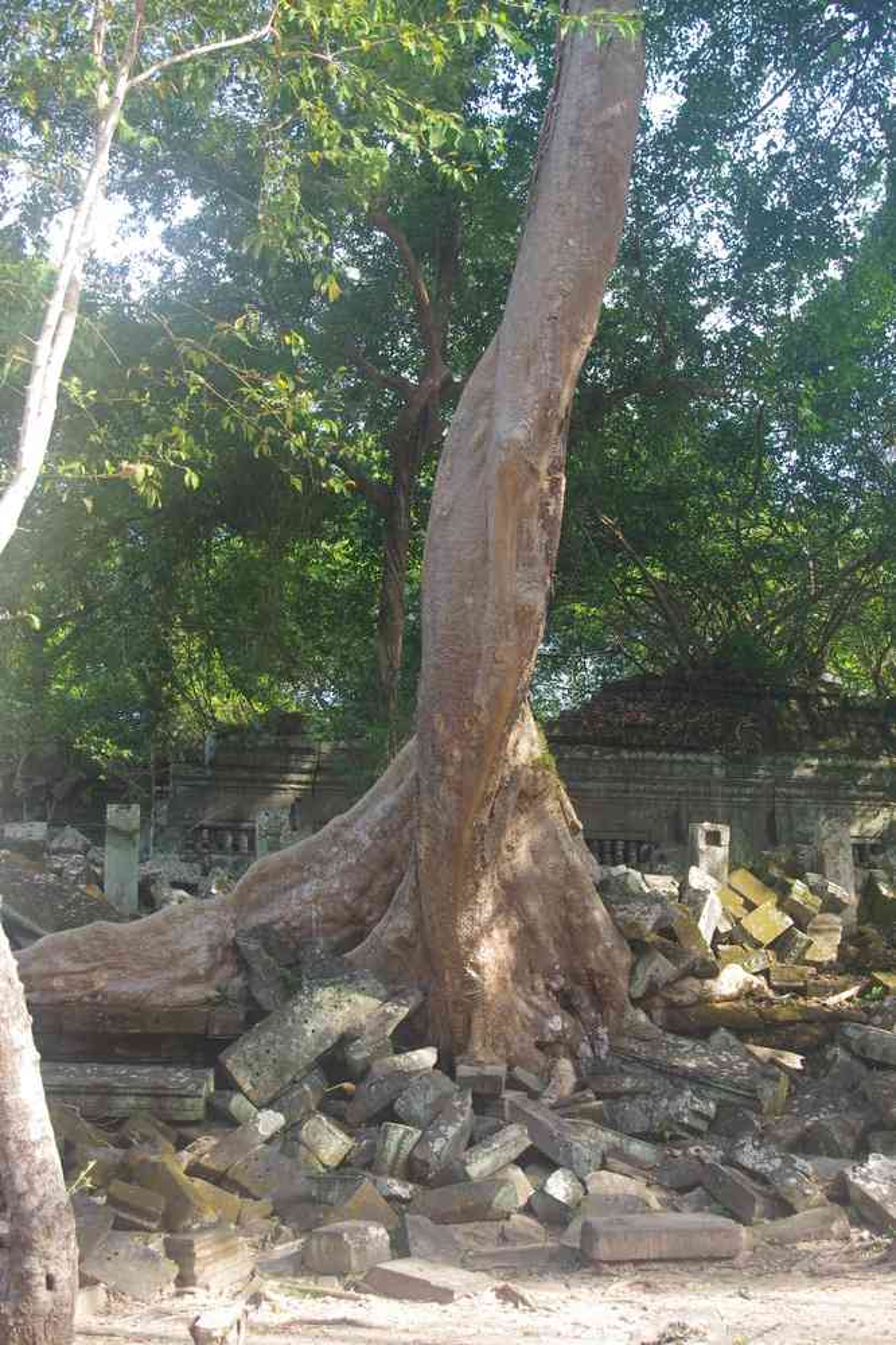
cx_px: 448
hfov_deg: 34.2
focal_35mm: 39
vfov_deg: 49.6
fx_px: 1456
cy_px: 672
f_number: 5.6
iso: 400
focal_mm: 26
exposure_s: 1/50
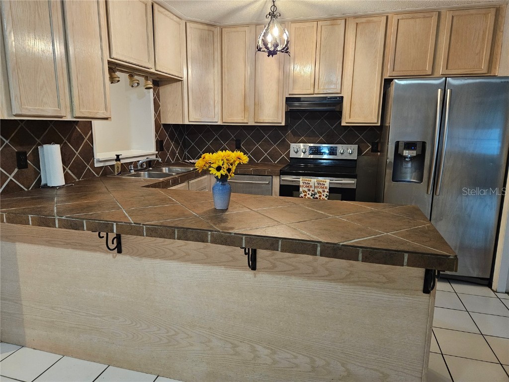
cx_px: 254
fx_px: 338
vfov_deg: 58.9
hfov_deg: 73.9
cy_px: 191
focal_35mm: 23
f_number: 1.8
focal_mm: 5.4
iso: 640
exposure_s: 1/40
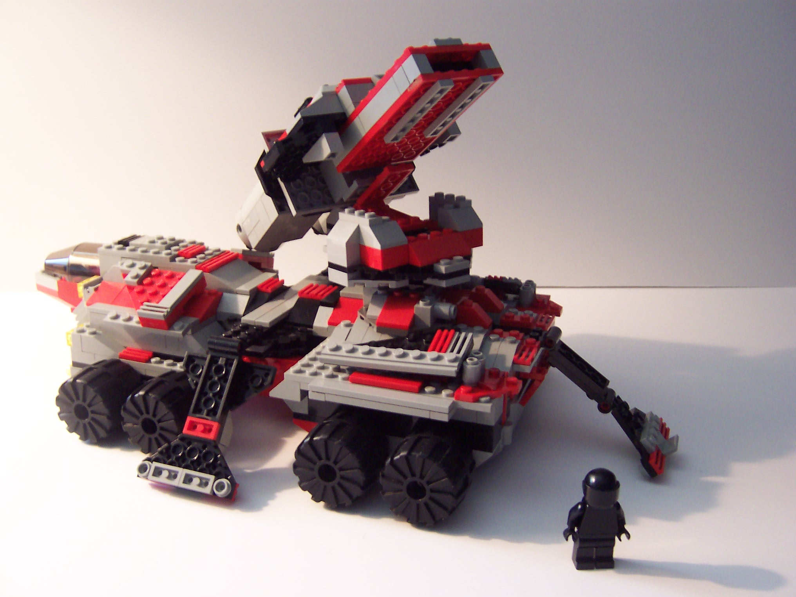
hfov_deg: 51.4
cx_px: 398
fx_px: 828
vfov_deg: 39.7
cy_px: 298
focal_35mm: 36
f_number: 2.8
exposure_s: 1/8
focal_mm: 5.6
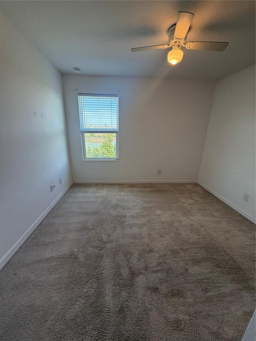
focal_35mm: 14
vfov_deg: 102.1
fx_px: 138
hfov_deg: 85.7
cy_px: 170
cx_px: 128
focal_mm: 2.22
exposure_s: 1/99
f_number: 2.2
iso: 100
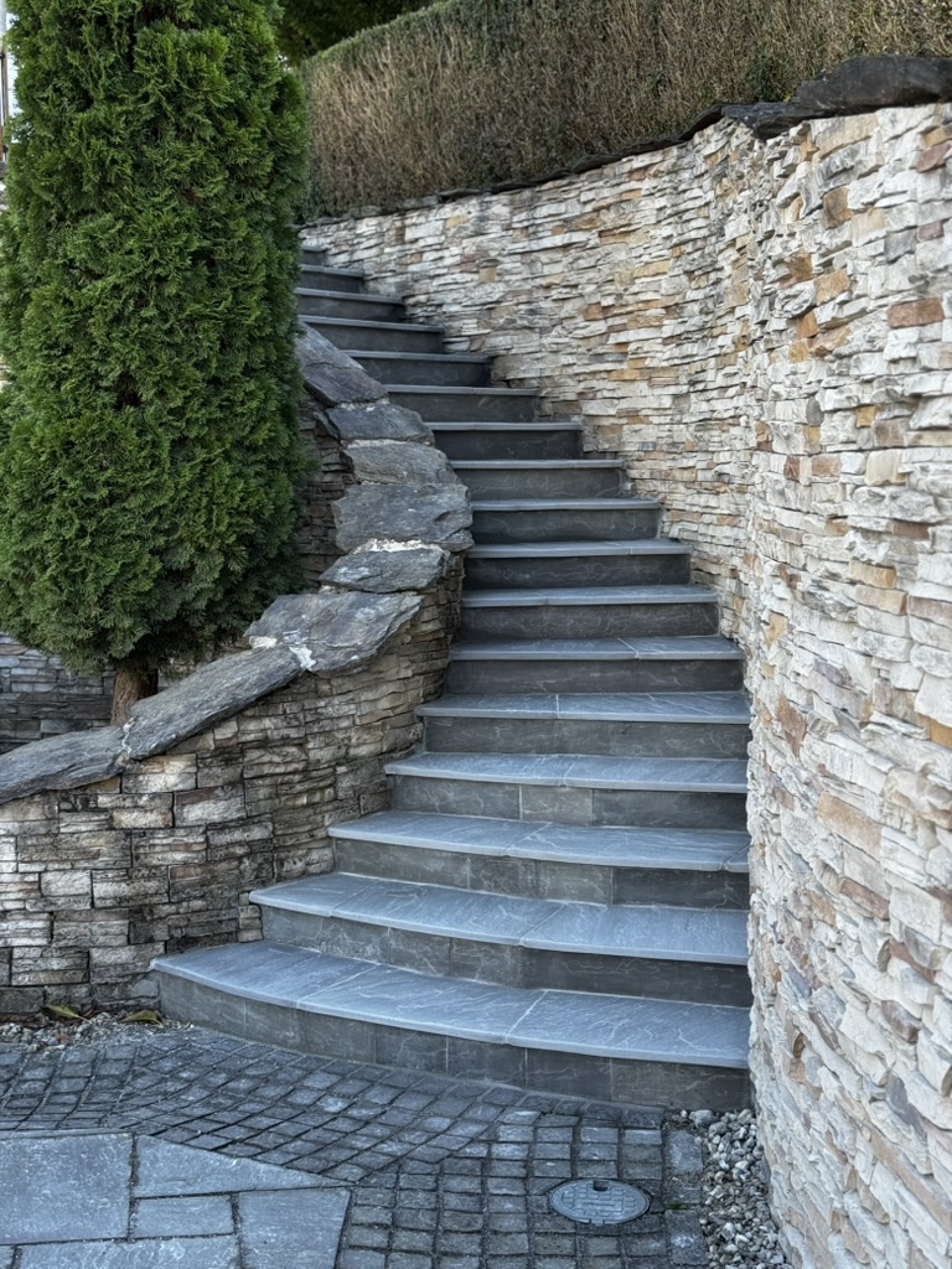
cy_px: 634
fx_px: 1760
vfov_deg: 39.7
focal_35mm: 48
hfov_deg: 30.3
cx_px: 476
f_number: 1.78
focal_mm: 6.76
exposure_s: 1/253
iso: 64
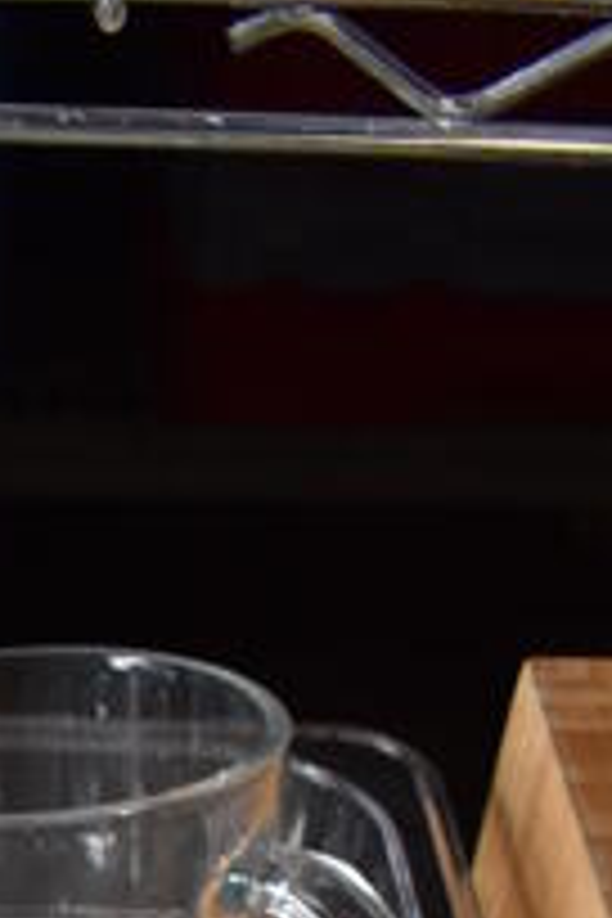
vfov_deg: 13.5
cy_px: 2045
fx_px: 3085
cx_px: -450
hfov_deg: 10.7
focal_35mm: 121
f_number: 5.6
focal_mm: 18
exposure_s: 1/125
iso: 400
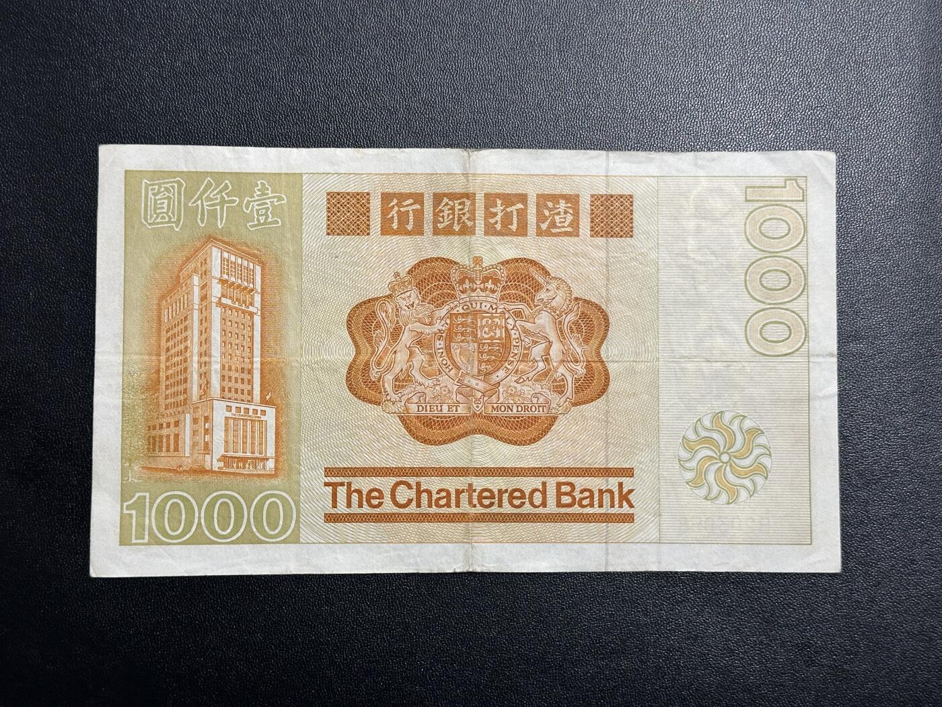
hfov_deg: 39.7
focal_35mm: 48
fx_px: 1306
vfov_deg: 30.3
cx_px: 471
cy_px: 354
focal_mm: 6.86
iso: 125
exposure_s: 1/50
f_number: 1.78
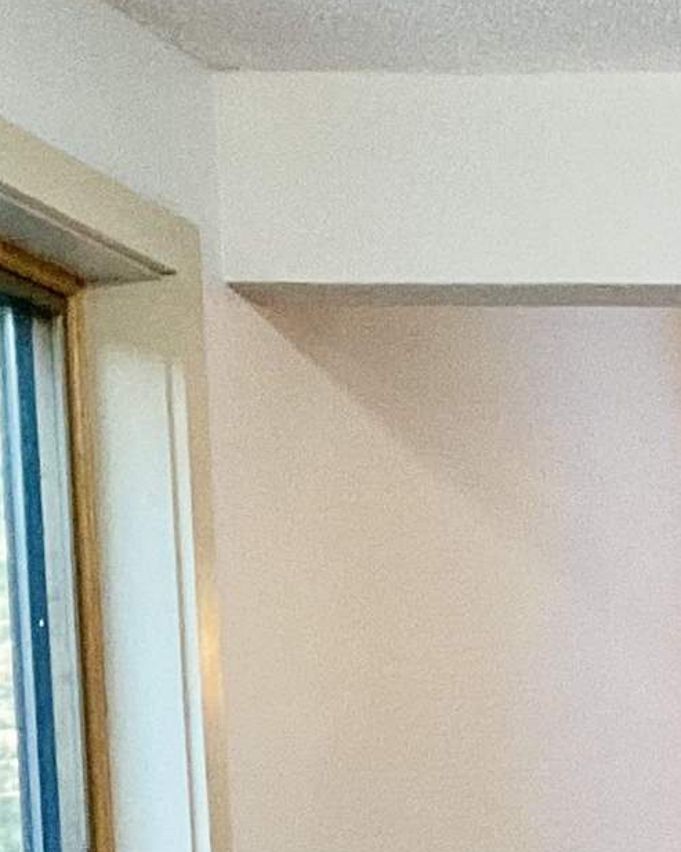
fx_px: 3555
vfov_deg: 12.6
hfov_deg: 10.0
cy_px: 1489
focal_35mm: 141
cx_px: 1412
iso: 250
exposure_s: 1/60
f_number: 1.8
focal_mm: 3
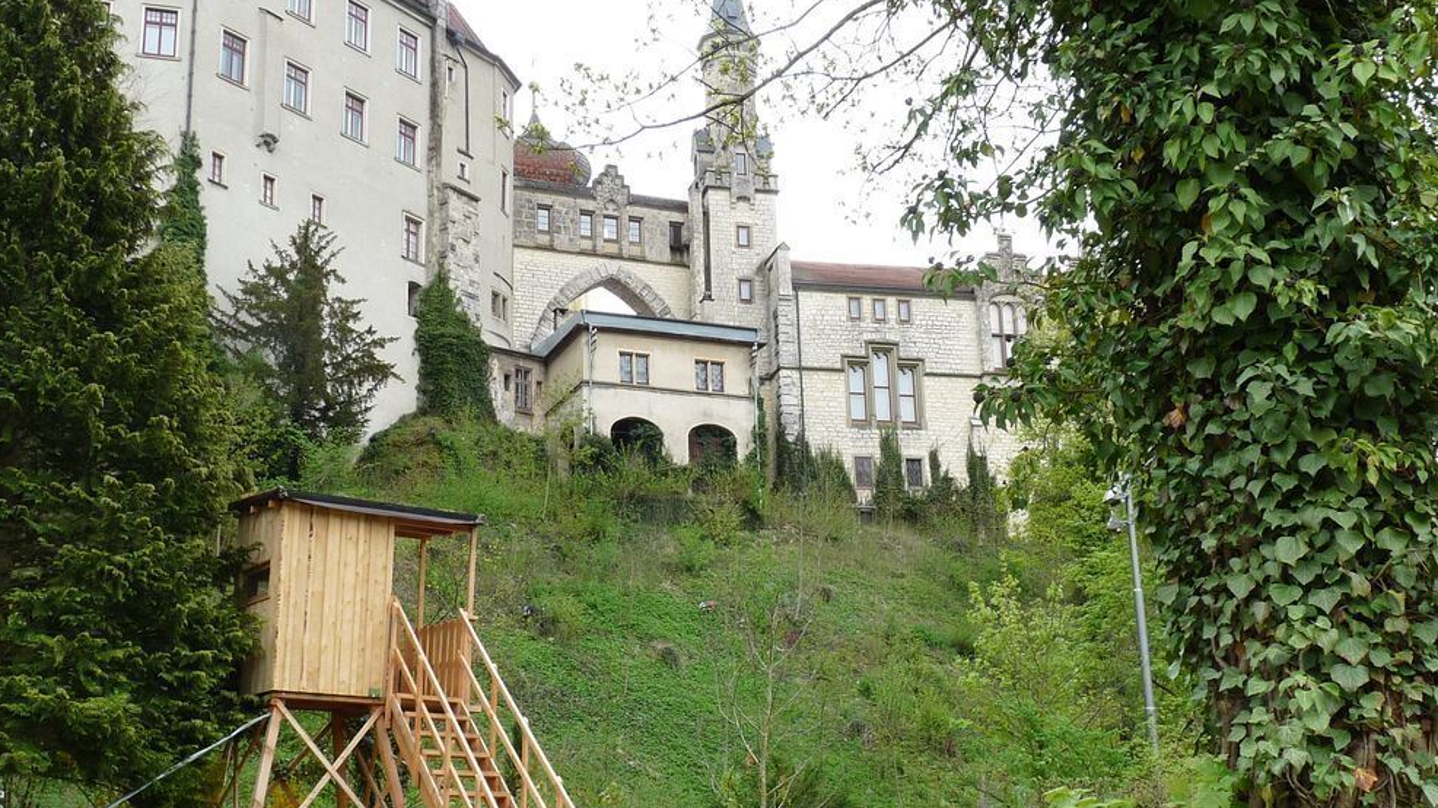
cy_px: 471
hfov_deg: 48.4
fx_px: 1601
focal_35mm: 42
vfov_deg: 28.3
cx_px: 710
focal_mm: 4.8
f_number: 4
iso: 100
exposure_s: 1/160
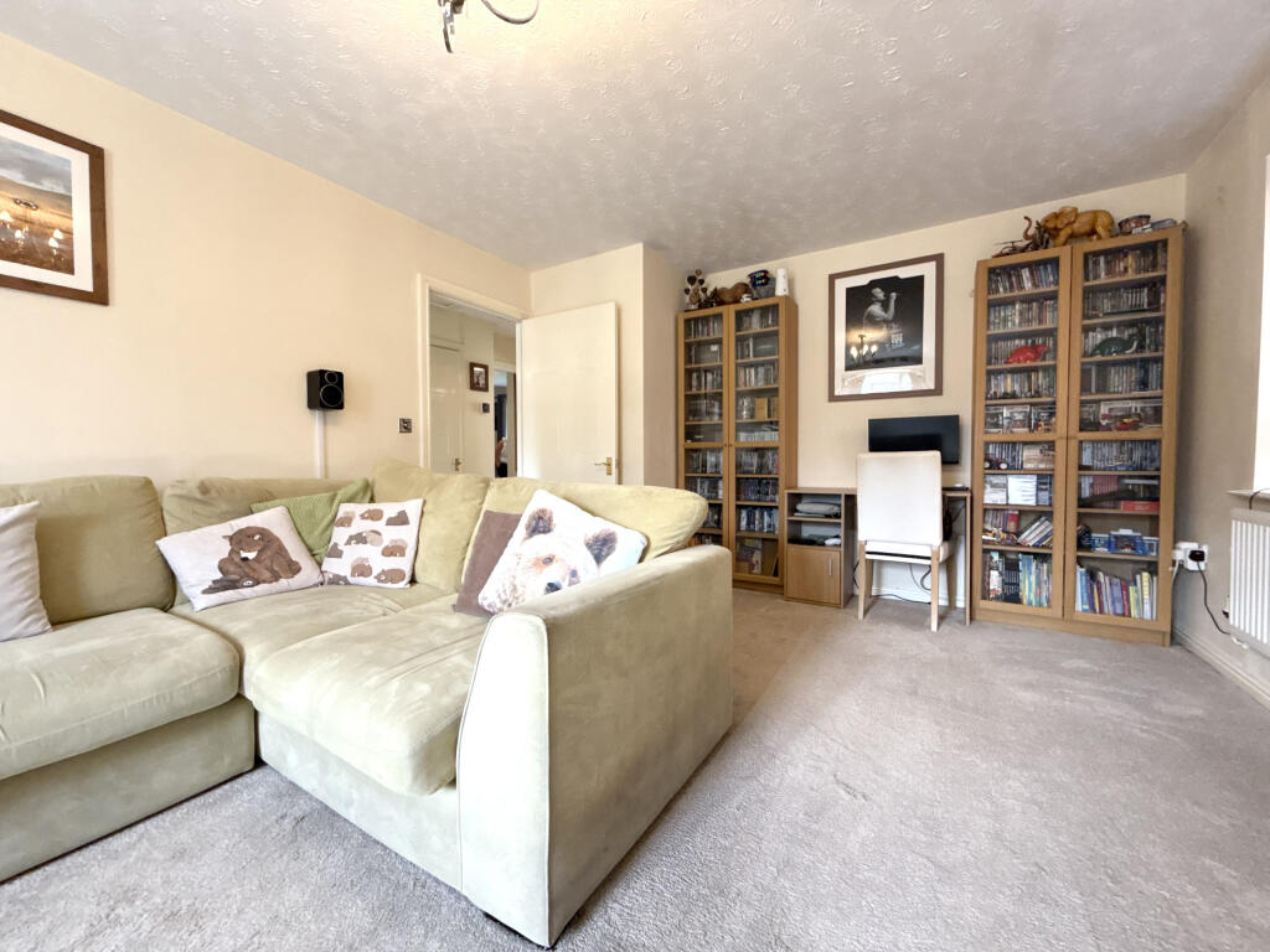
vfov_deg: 85.7
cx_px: 635
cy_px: 476
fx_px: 514
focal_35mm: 14
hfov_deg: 102.1
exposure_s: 1/100
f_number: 2.2
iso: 250
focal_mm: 2.22
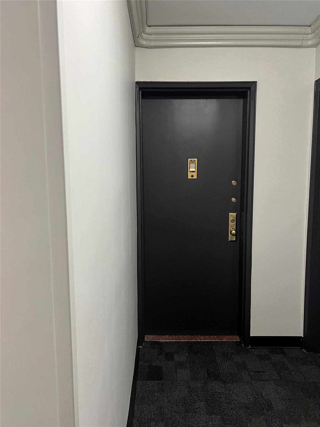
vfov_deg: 67.3
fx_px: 320
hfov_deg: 53.1
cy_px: 214
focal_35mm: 26
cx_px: 160
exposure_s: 1/60
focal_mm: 5.7
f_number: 1.5
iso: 500
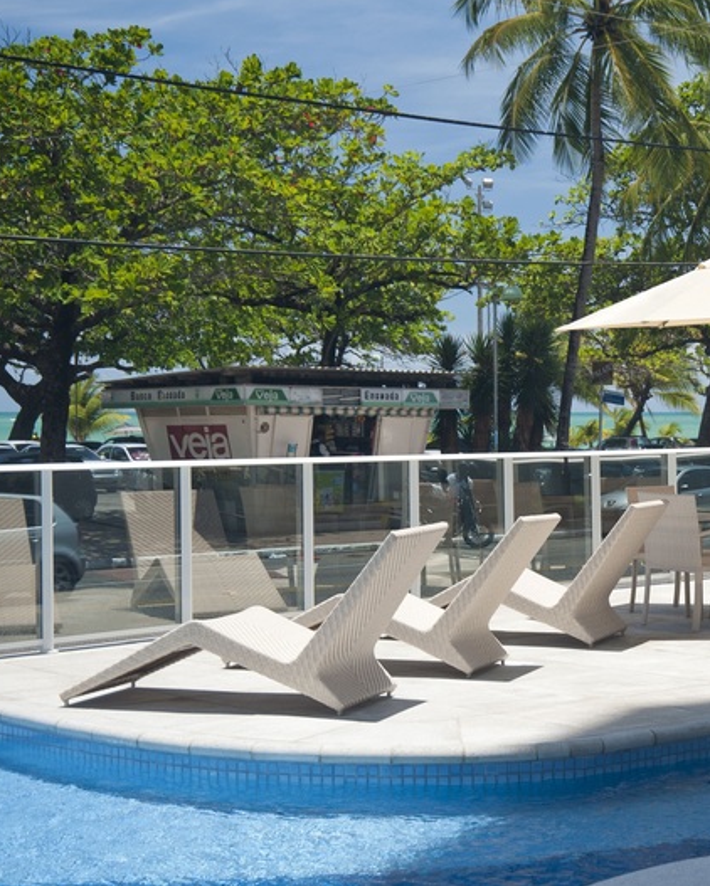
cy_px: 442
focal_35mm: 74
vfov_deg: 25.7
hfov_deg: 20.4
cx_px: 596
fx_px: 1943
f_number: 8
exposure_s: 1/160
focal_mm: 52
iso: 200
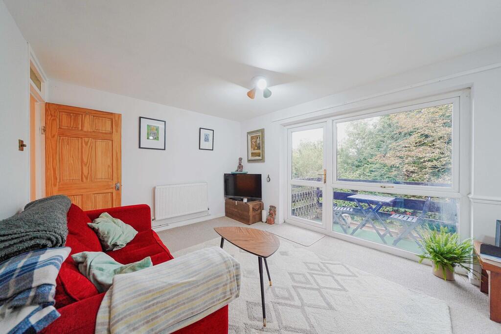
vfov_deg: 90.0
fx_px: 167
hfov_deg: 112.6
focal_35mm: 12
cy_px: 167
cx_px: 250
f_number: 4.5
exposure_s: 1/45
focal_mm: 12
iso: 500
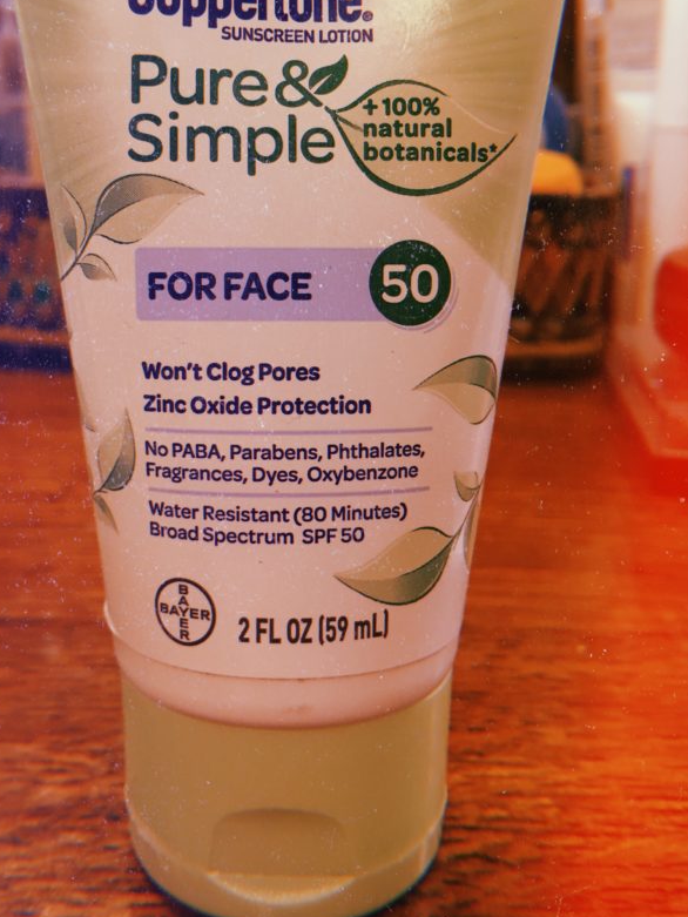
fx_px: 1007
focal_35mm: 38
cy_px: 349
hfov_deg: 37.6
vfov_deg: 48.5
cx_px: 283
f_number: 2.2
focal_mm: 4.15
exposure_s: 1/30
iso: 80
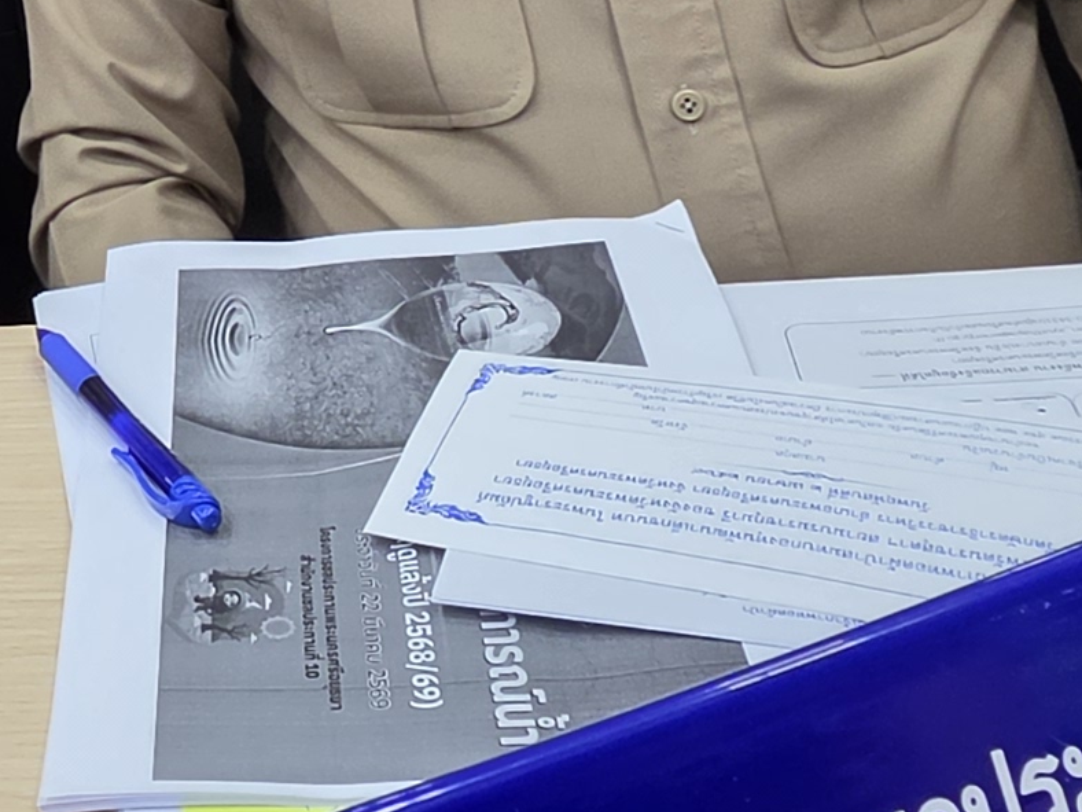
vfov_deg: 20.8
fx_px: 2063
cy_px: -147
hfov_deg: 27.1
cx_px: -97
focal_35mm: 66
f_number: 1.9
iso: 100
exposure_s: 1/100
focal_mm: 2.2
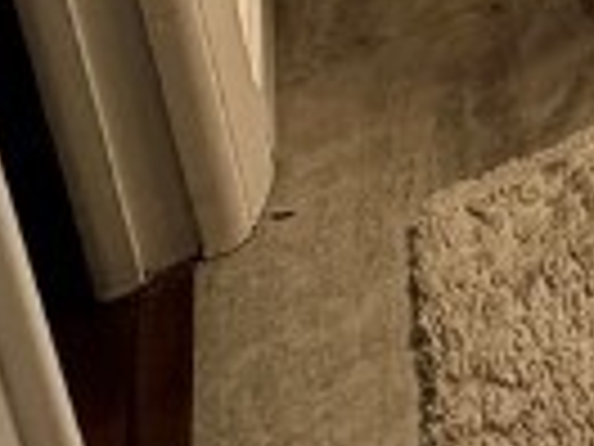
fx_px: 1870
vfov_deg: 8.9
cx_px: 1390
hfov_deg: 13.6
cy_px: -1144
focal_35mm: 109
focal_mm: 2.22
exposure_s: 1/120
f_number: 2.2
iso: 80
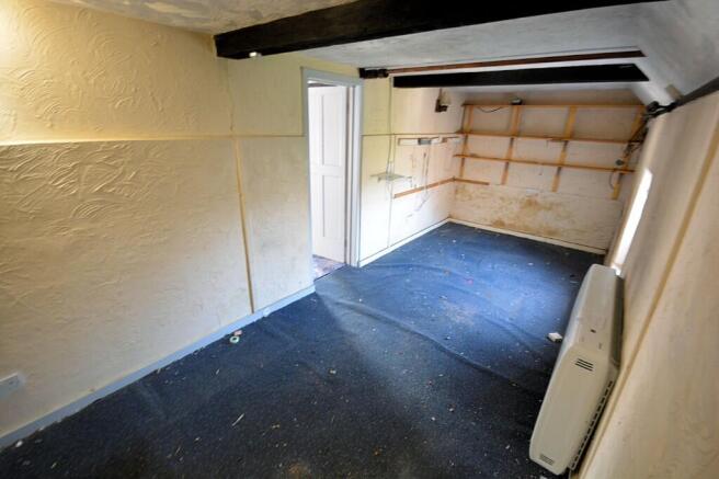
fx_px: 299
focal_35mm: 15
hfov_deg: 100.4
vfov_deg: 77.3
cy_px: 240
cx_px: 360
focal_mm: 10
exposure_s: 1/1.6
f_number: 8
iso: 400
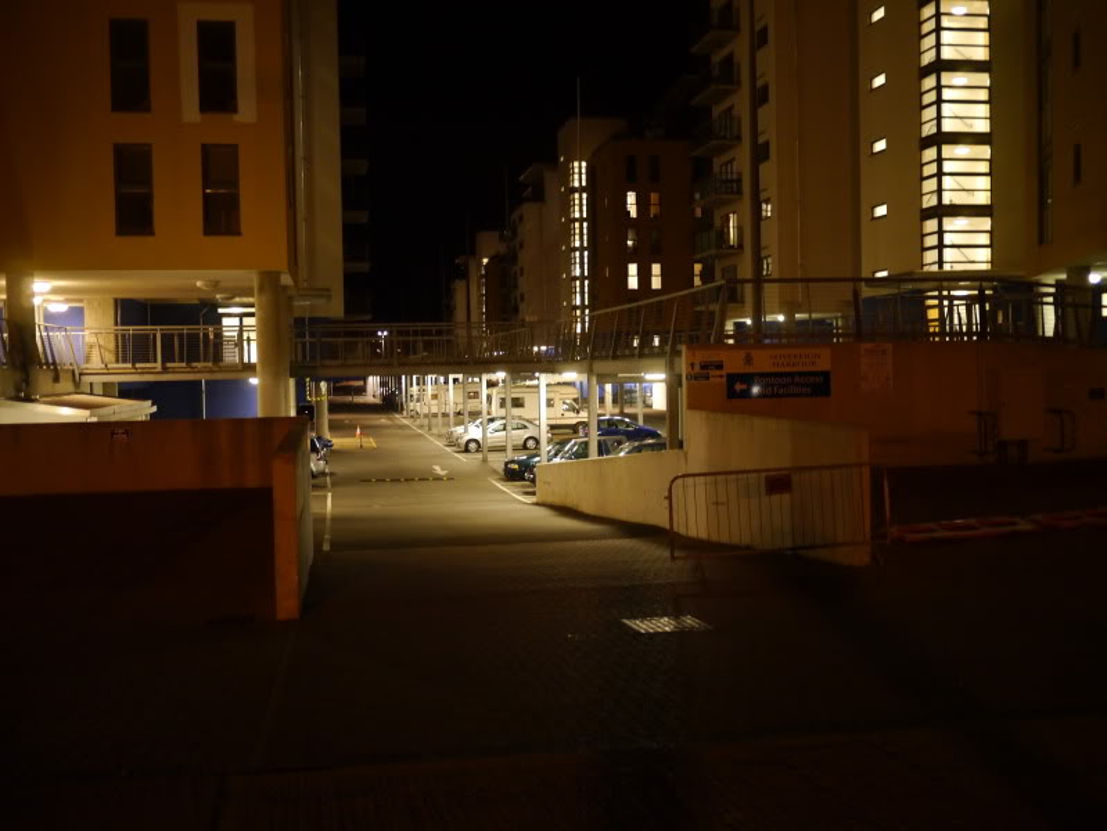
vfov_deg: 36.0
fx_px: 1280
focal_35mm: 40
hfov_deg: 46.8
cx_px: 554
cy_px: 416
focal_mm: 20
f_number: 1.8
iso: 800
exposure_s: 1/13
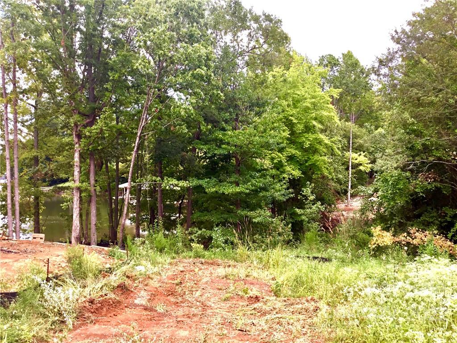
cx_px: 228
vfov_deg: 45.4
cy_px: 172
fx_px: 409
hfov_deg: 58.4
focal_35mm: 31
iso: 25
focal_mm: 3.3
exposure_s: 1/182
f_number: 2.4
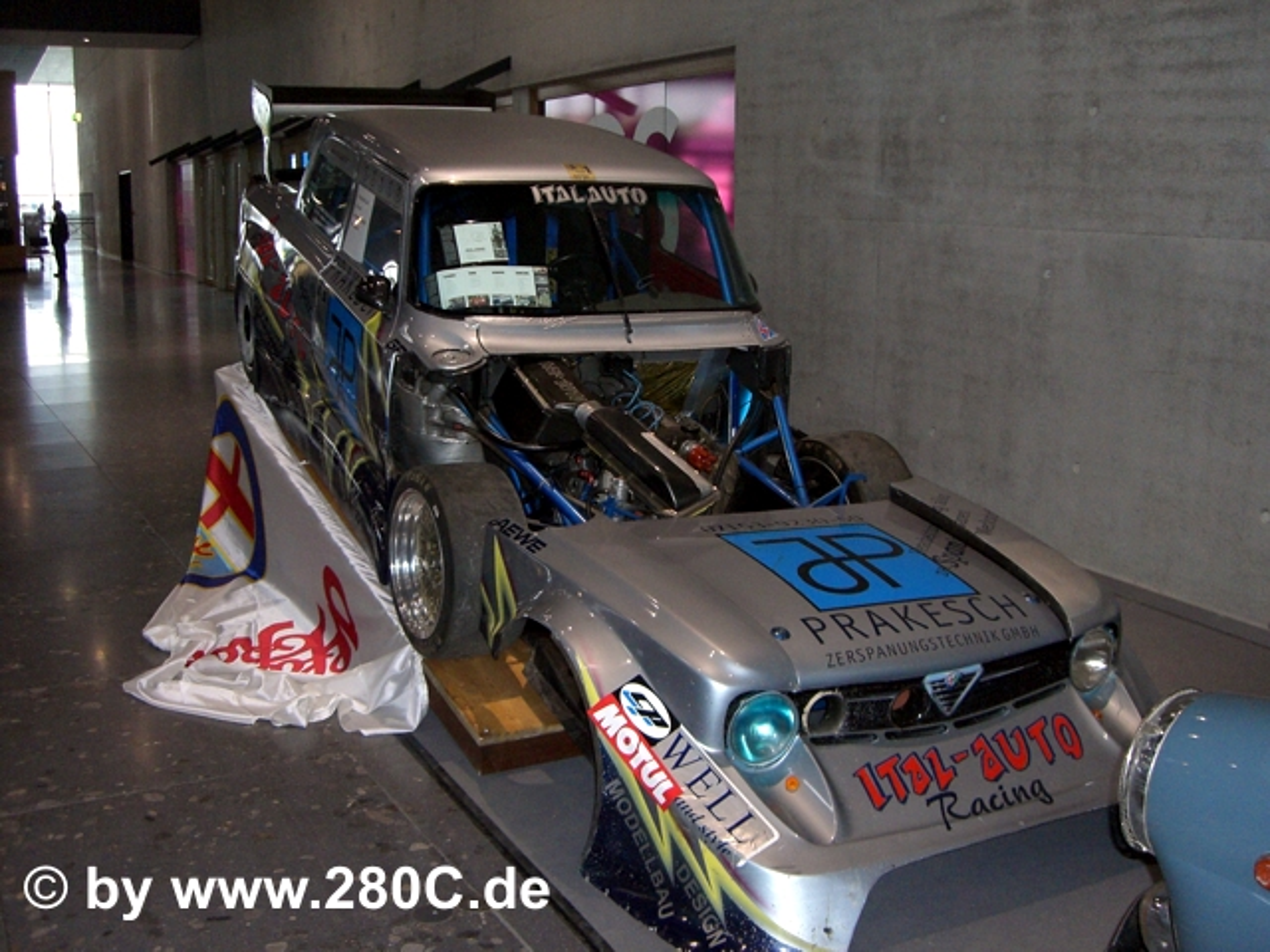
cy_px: 476
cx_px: 635
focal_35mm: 38
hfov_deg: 49.0
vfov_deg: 37.7
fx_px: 1394
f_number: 2.7
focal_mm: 6.2
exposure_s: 1/60
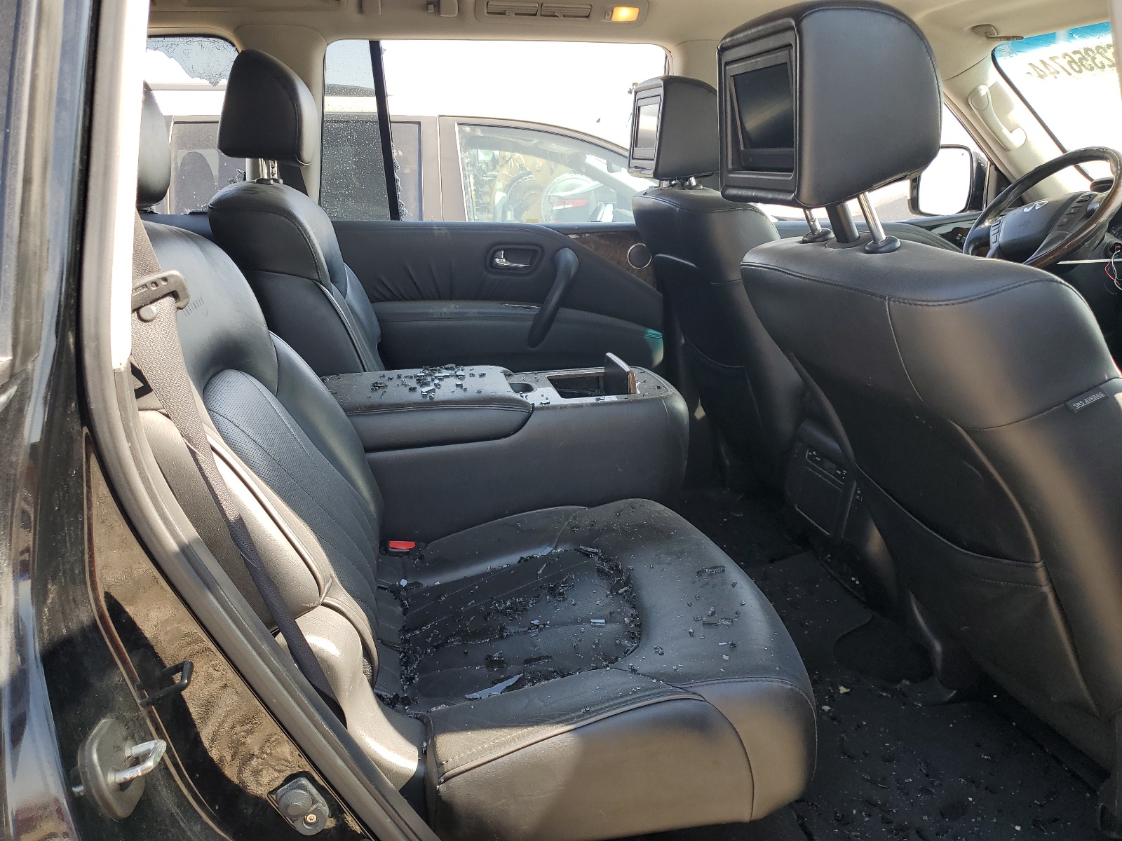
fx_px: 843
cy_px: 420
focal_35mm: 26
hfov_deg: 67.3
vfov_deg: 53.1
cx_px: 561
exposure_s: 1/357
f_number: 1.5
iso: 50
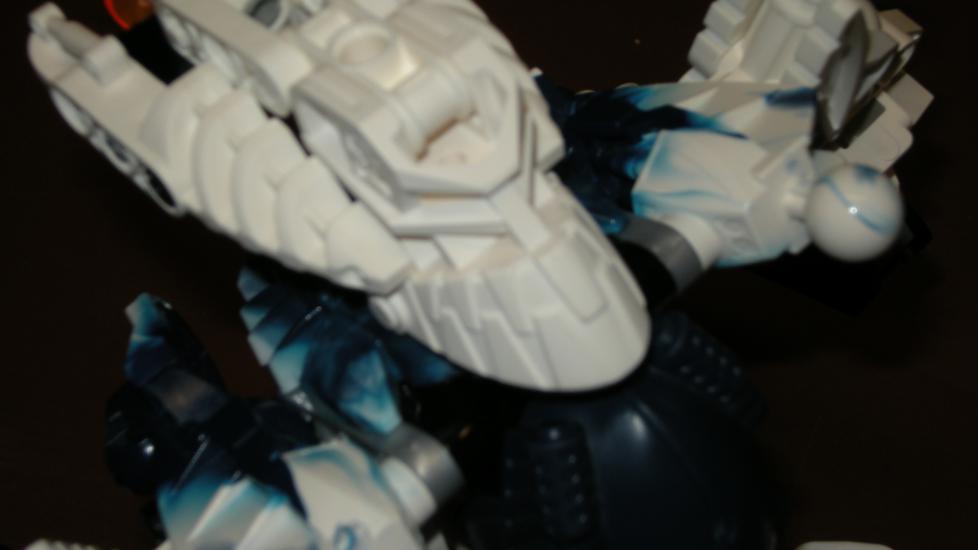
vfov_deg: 12.7
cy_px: 198
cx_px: 489
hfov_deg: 22.5
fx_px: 2464
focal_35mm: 95
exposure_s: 1/60
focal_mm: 14.6
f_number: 5.1
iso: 64
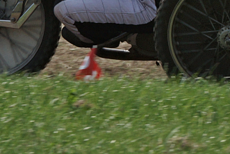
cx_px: 298
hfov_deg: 1.6
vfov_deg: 1.1
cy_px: 10
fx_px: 7989
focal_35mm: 1250
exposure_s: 1/800
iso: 200
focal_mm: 230
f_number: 9
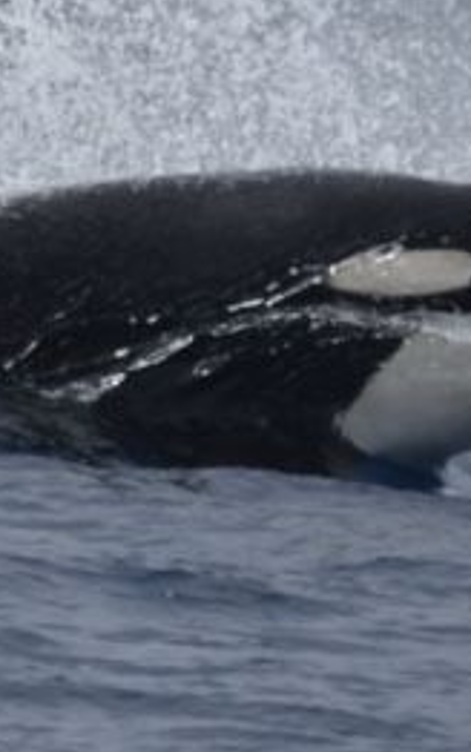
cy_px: 145
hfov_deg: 0.8
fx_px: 31902
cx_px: 78
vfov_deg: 1.4
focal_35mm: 1555
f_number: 6.3
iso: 560
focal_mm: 500
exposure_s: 1/8000
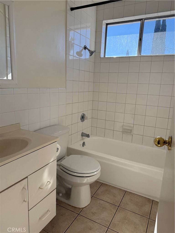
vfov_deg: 71.6
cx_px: 88
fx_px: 162
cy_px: 116
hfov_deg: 56.8
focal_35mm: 24
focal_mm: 6.76
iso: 100
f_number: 1.78
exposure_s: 1/1337
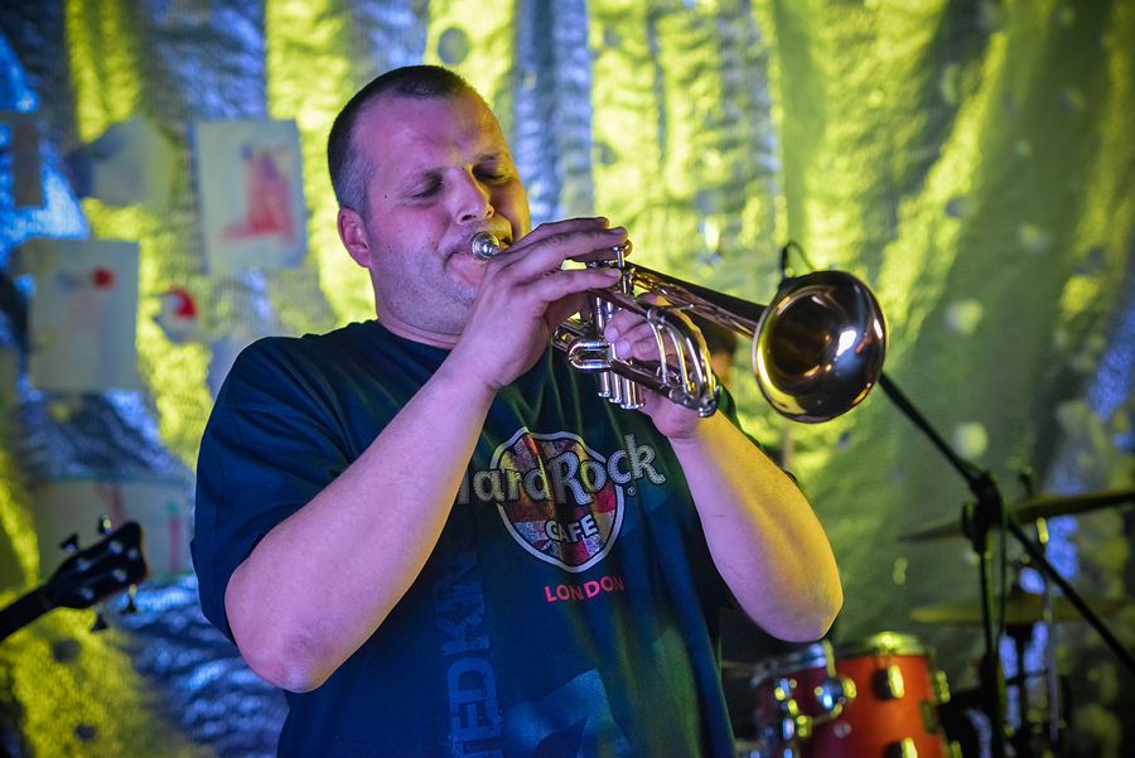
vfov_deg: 16.1
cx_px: 568
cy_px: 379
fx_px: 2681
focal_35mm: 85
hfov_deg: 23.9
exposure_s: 1/100
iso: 6400
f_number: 4.5
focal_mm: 85
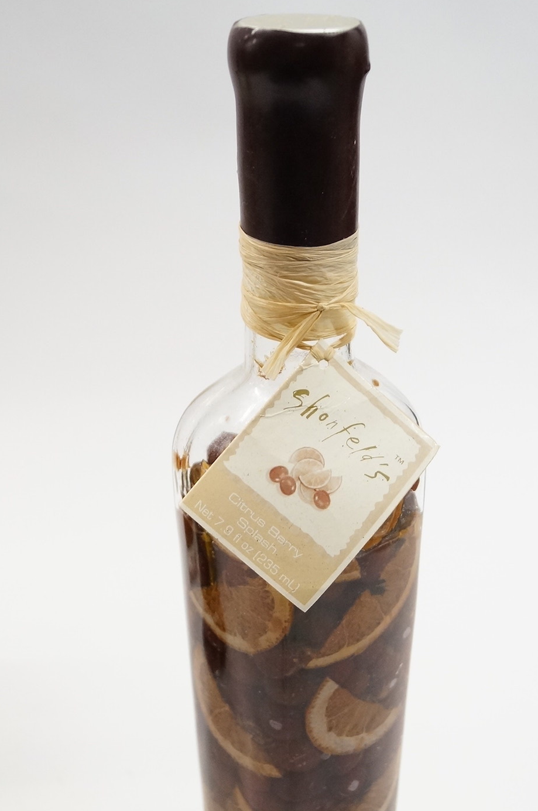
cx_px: 303
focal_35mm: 50
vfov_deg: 39.4
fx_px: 1124
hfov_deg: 26.9
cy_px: 512
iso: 1250
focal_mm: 22
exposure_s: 1/60
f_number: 4
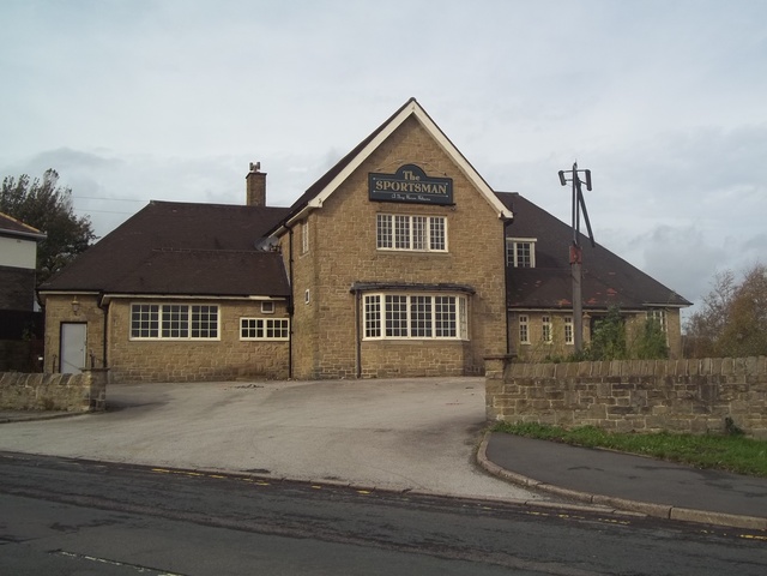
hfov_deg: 47.9
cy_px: 288
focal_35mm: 39
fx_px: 864
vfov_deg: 36.8
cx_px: 384
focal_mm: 7.1
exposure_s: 1/125
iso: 64
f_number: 9.9
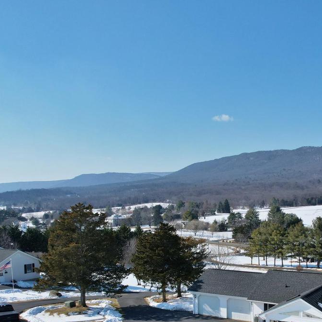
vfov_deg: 41.0
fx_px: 421
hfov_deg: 40.9
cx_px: 234
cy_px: 229
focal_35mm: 40
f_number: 2.8
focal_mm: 8.38
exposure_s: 1/4000
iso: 140
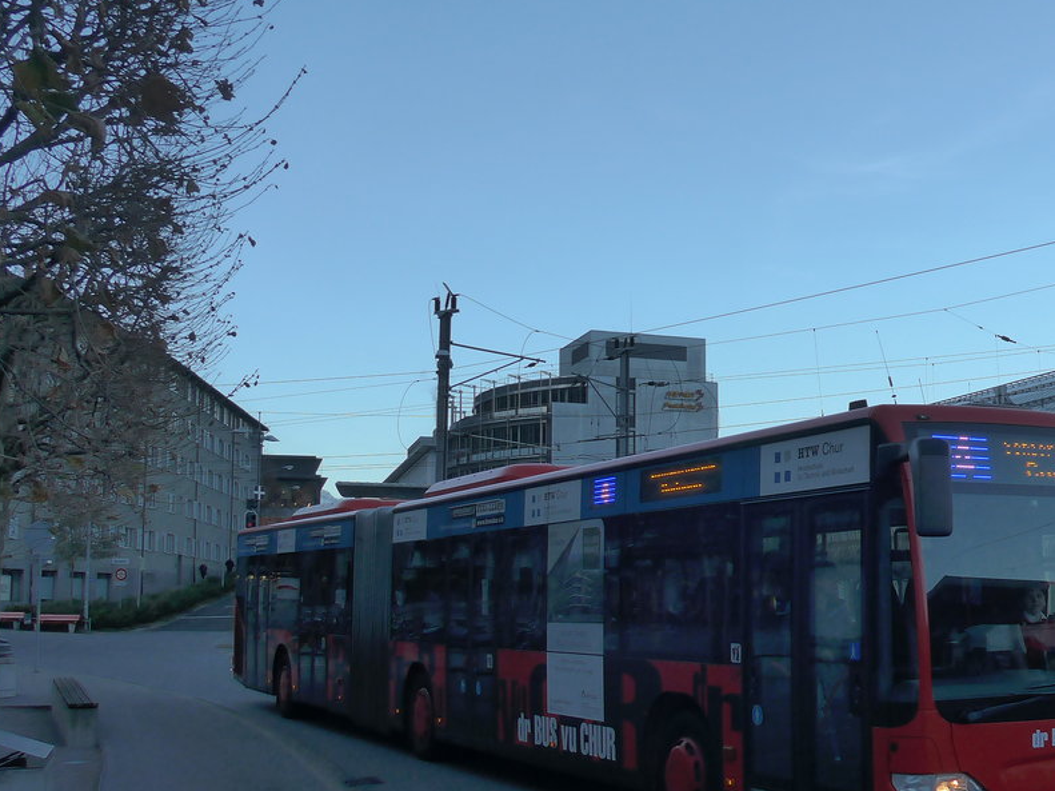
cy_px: 475
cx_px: 762
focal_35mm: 44
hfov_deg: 41.9
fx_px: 1341
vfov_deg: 32.8
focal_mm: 6
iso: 160
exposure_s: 1/640
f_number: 2.8
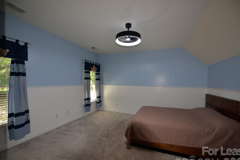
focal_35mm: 15
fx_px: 100
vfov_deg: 77.2
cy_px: 85
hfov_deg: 100.4
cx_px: 122
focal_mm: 14
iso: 280
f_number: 2.8
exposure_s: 1/125
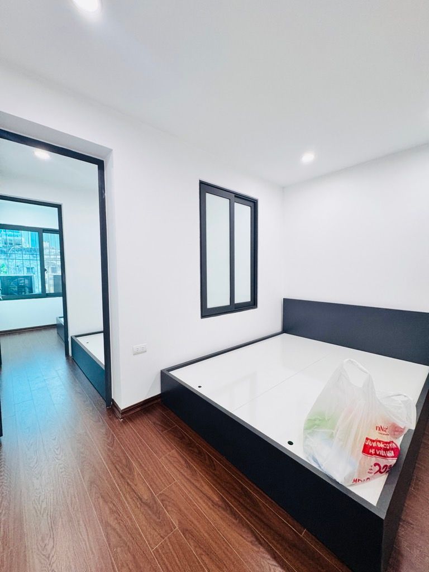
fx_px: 231
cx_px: 214
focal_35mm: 14
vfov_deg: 102.1
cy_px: 286
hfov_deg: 85.7
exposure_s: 1/99
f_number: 2.2
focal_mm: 2.22
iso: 250
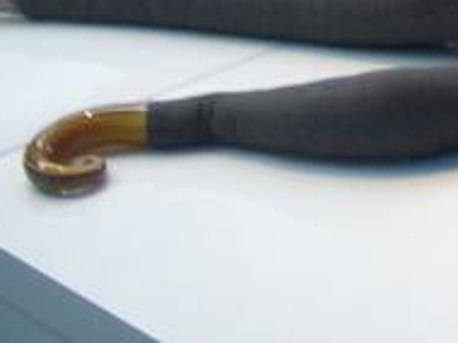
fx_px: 1559
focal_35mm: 118
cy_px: -101
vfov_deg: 12.2
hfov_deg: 15.7
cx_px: 622
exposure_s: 1/13
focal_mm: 5.8
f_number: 2.6
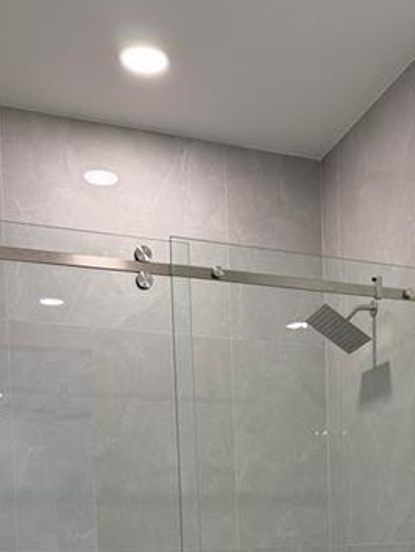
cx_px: 332
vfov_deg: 32.9
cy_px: 586
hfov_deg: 27.5
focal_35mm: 52
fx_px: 830
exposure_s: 1/120
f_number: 1.78
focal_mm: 6.76
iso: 100
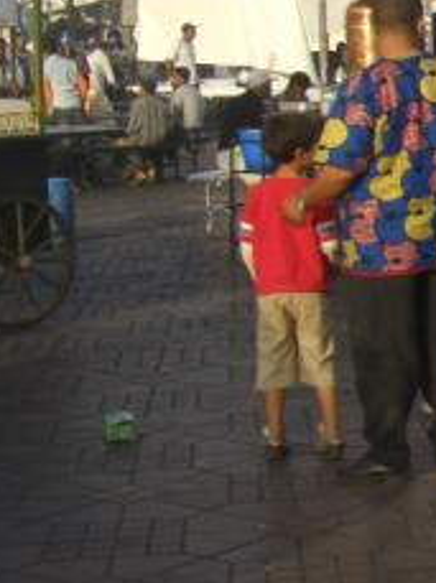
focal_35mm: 98
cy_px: 178
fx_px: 1650
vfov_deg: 20.0
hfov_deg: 13.4
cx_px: 796
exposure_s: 1/200
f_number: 4.3
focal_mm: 5.8
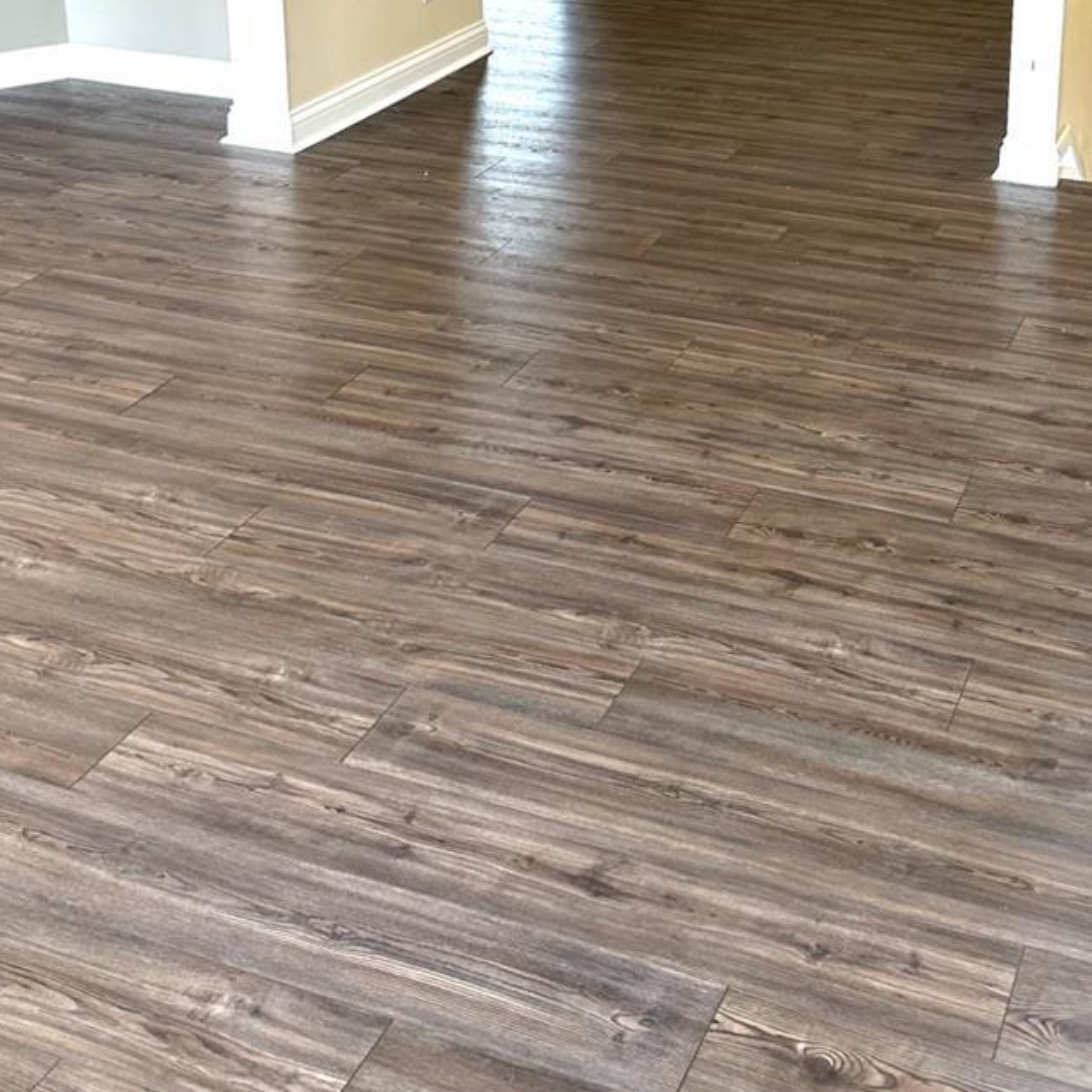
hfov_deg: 33.9
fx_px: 1785
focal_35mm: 50
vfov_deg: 31.6
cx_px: 667
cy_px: 14
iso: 200
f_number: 1.78
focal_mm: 6.86
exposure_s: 1/120
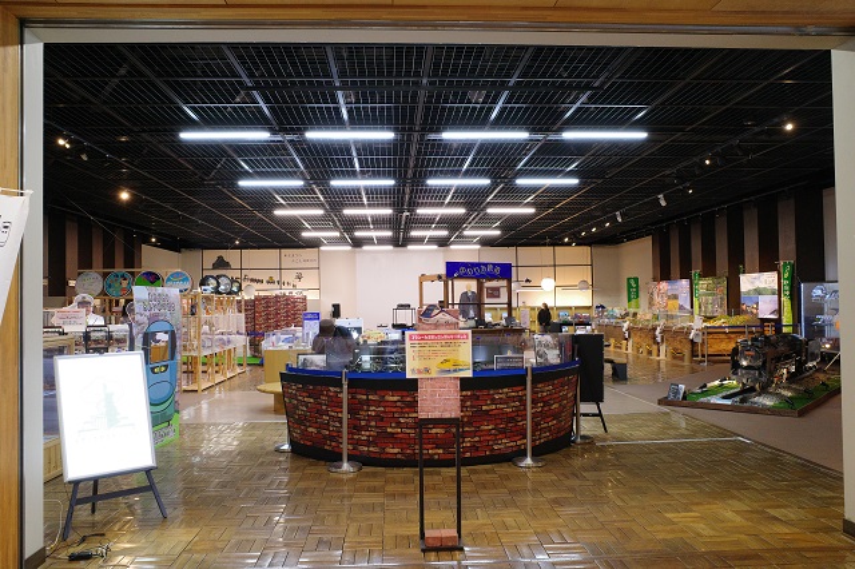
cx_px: 428
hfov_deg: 65.5
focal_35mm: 28
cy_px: 284
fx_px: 665
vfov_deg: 46.4
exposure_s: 1/50
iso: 2000
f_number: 5.6
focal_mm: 18.3
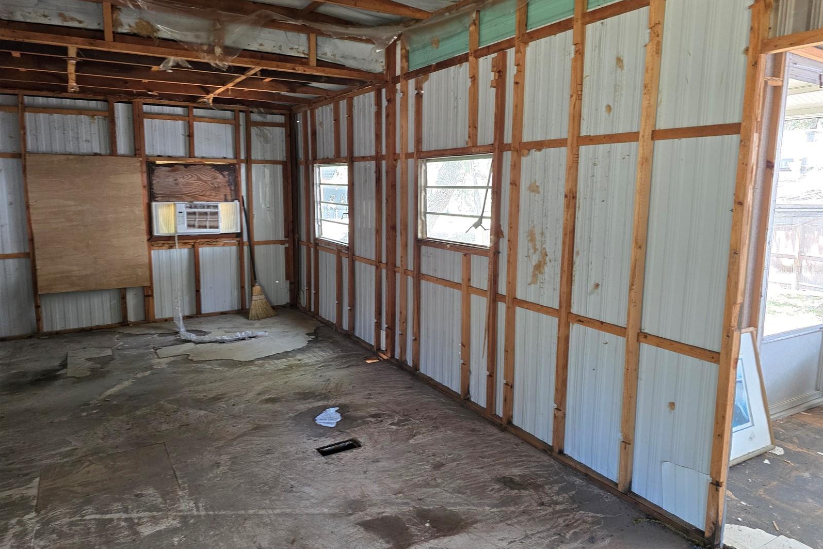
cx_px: 412
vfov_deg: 53.1
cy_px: 269
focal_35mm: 24
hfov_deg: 73.7
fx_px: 549
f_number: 1.7
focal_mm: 6.3
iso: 500
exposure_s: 1/120
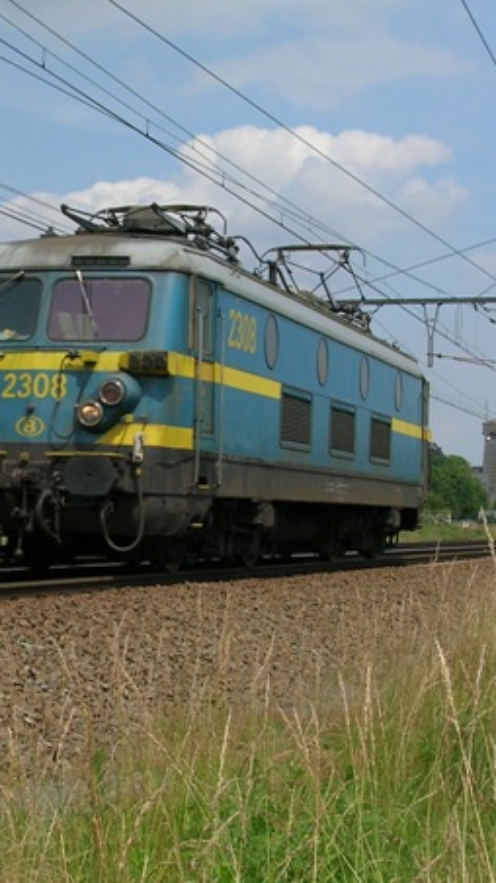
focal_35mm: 77
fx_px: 1802
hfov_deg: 15.6
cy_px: 435
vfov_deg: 27.5
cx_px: 160
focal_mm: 8.4
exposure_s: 1/434
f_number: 5.6
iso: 50
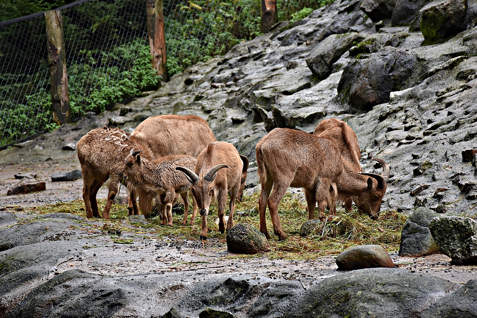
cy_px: 159
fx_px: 1888
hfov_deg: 14.4
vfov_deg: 9.6
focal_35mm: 142
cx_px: 238
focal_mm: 95
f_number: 5.3
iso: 400
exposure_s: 1/250
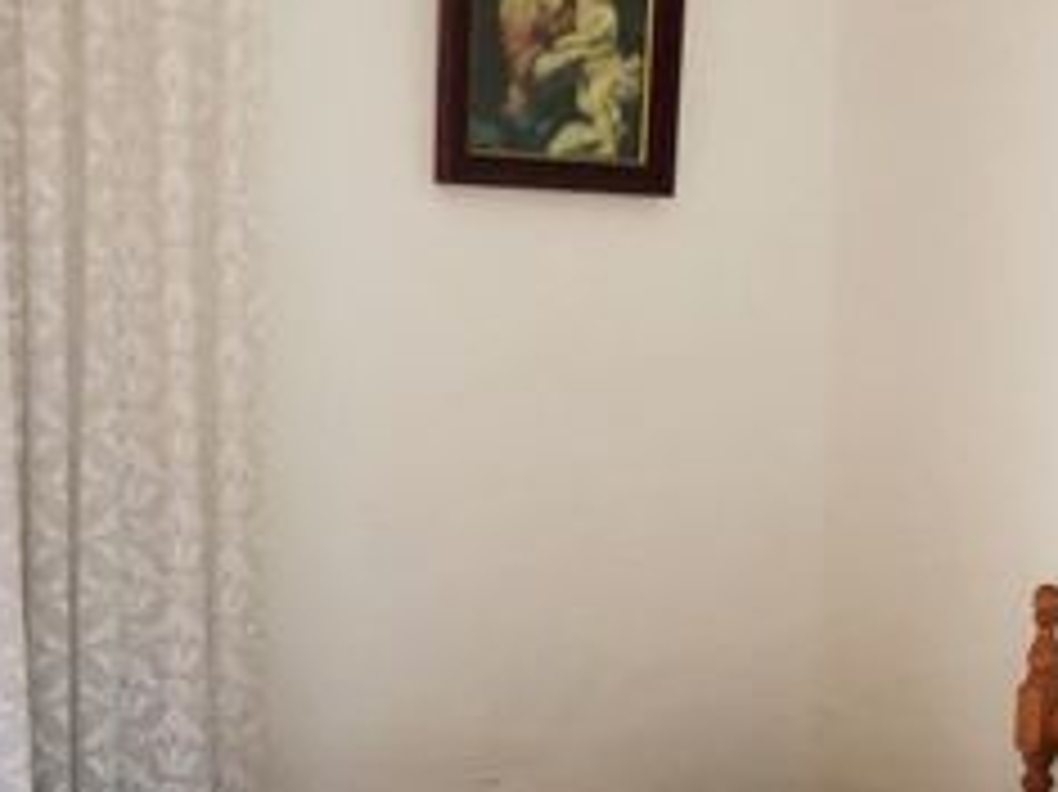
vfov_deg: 17.2
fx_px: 2566
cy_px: 788
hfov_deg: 22.7
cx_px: 970
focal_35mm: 84
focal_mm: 3.99
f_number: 1.8
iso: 40
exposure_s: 1/25
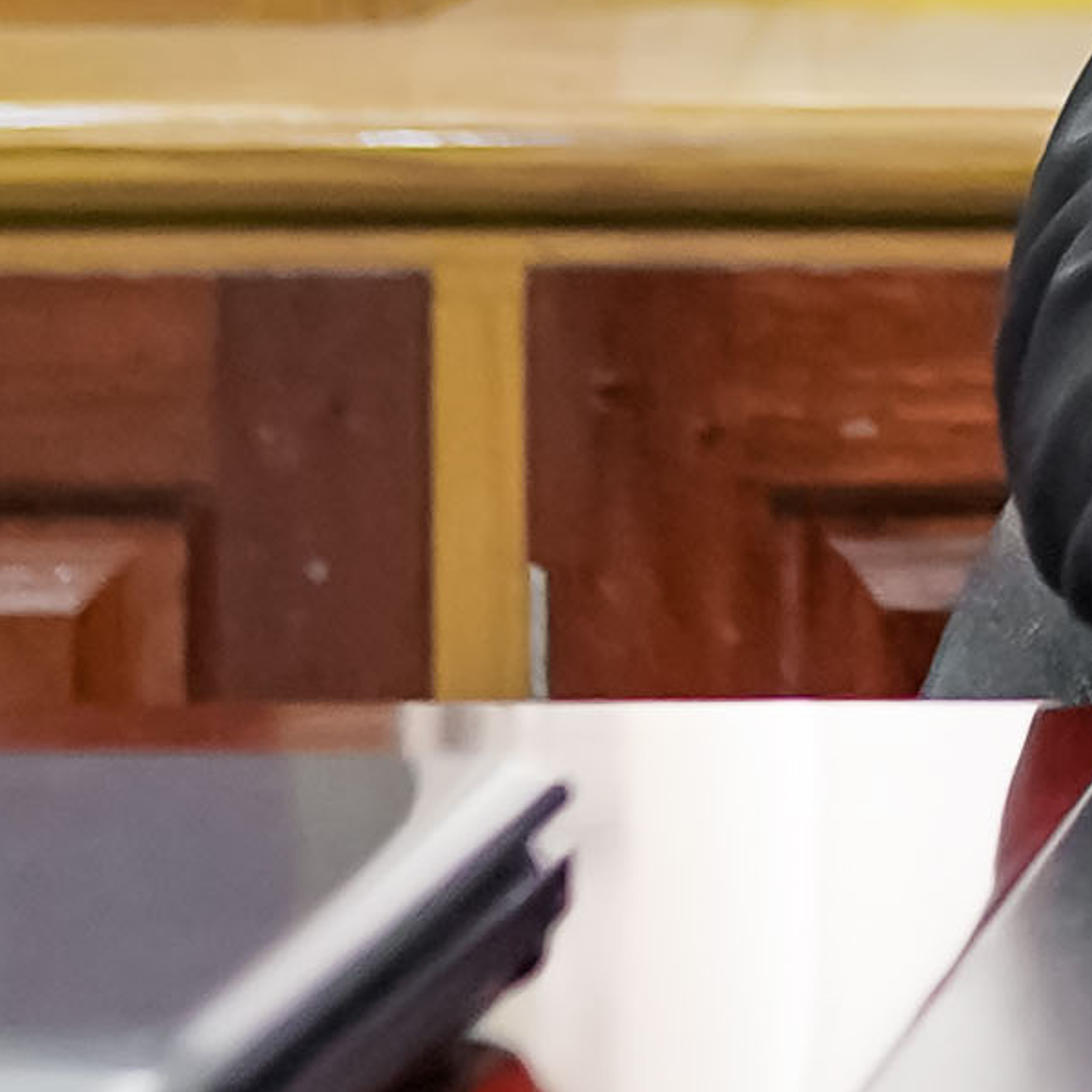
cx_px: 2928
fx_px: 10636
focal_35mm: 298
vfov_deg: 5.7
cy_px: -1500
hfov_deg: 5.6
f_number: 2
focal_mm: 35
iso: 1600
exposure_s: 1/320
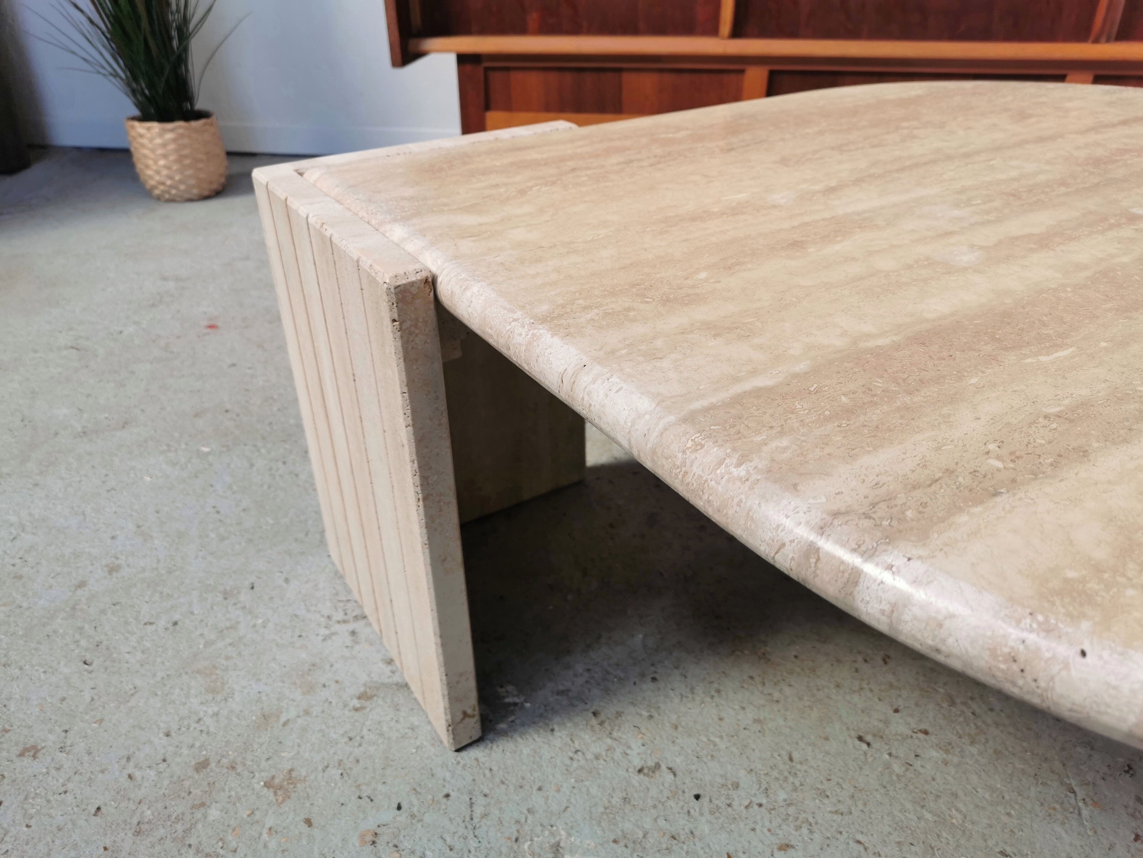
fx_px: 892
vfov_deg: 51.4
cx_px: 572
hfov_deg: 65.3
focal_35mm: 27
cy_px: 429
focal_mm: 5.58
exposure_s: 1/290
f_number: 1.8
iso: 50
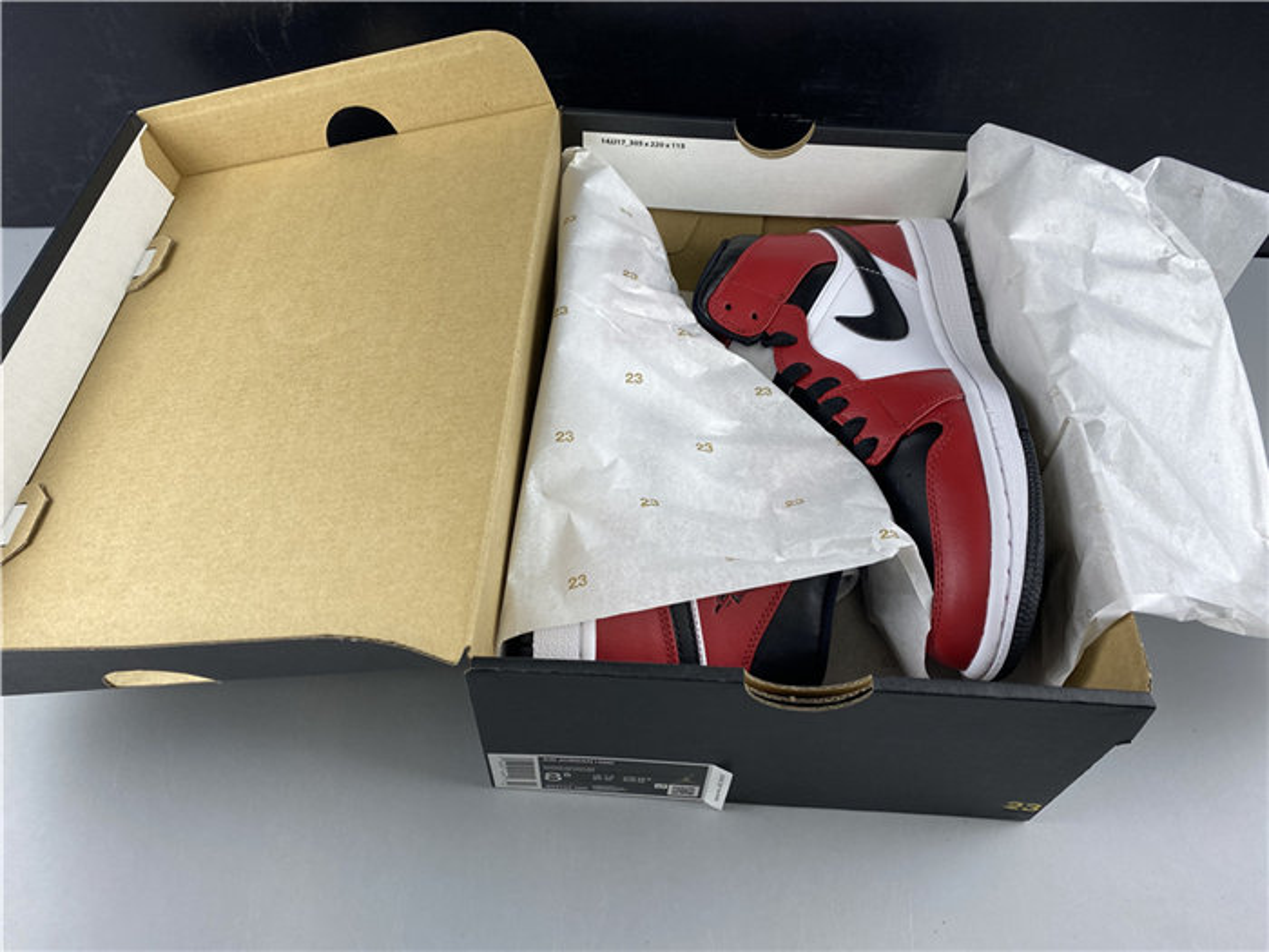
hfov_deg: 67.3
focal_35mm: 26
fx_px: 953
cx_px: 634
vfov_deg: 53.1
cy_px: 476
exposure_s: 1/100
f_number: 1.8
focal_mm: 4.25
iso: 40
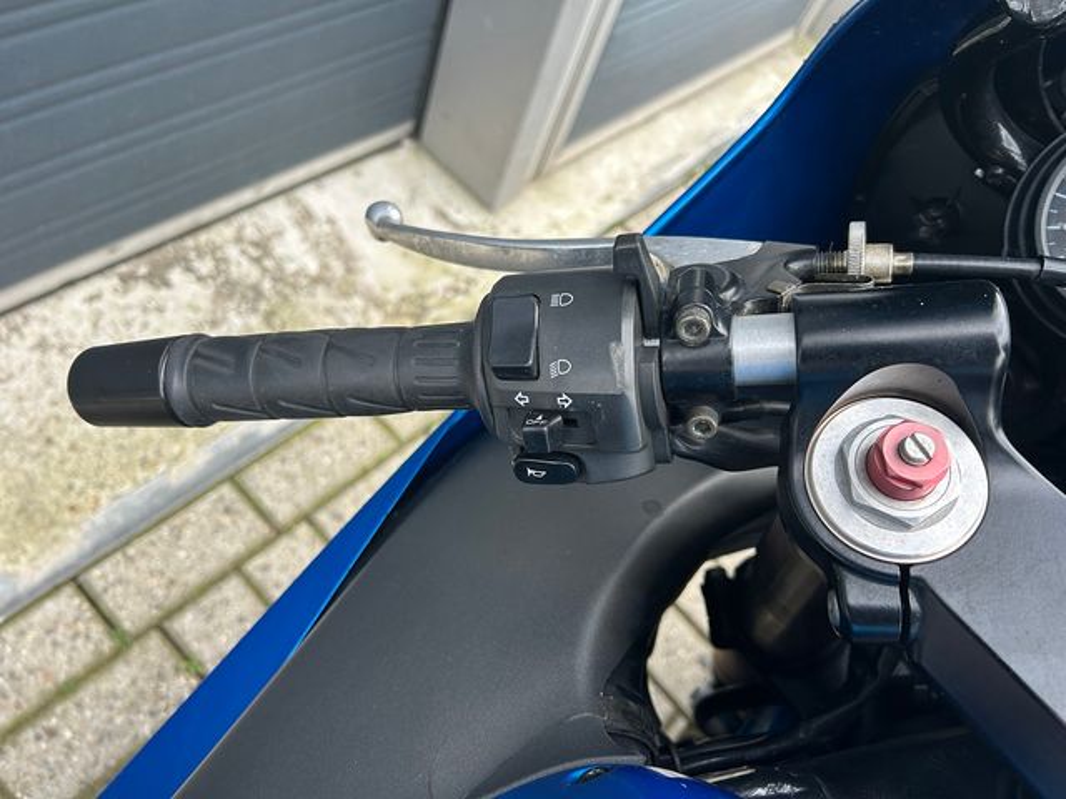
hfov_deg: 67.3
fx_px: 801
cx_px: 533
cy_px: 400
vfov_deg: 53.1
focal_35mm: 26
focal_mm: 5.7
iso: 50
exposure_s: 1/121
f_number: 1.5
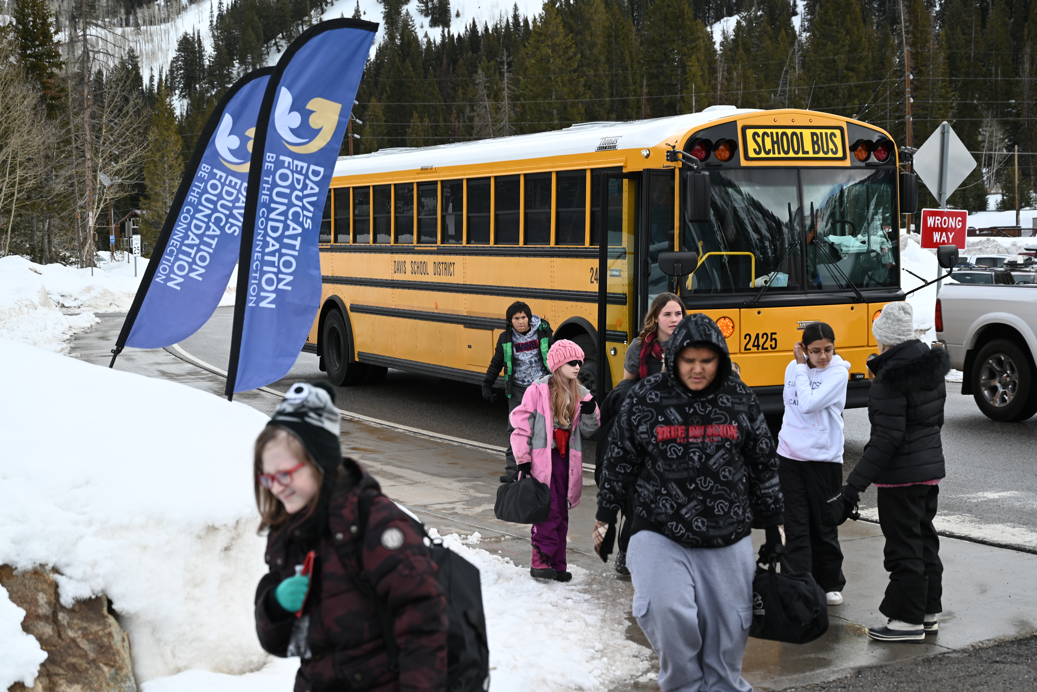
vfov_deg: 23.8
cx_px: 518
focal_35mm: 57
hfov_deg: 35.0
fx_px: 1642
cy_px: 346
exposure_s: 1/320
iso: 100
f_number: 5
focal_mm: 57
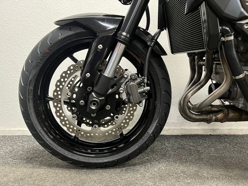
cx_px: 124
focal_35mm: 26
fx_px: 186
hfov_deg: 67.3
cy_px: 93
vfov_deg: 53.1
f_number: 1.6
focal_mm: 5.1
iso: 400
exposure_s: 1/33
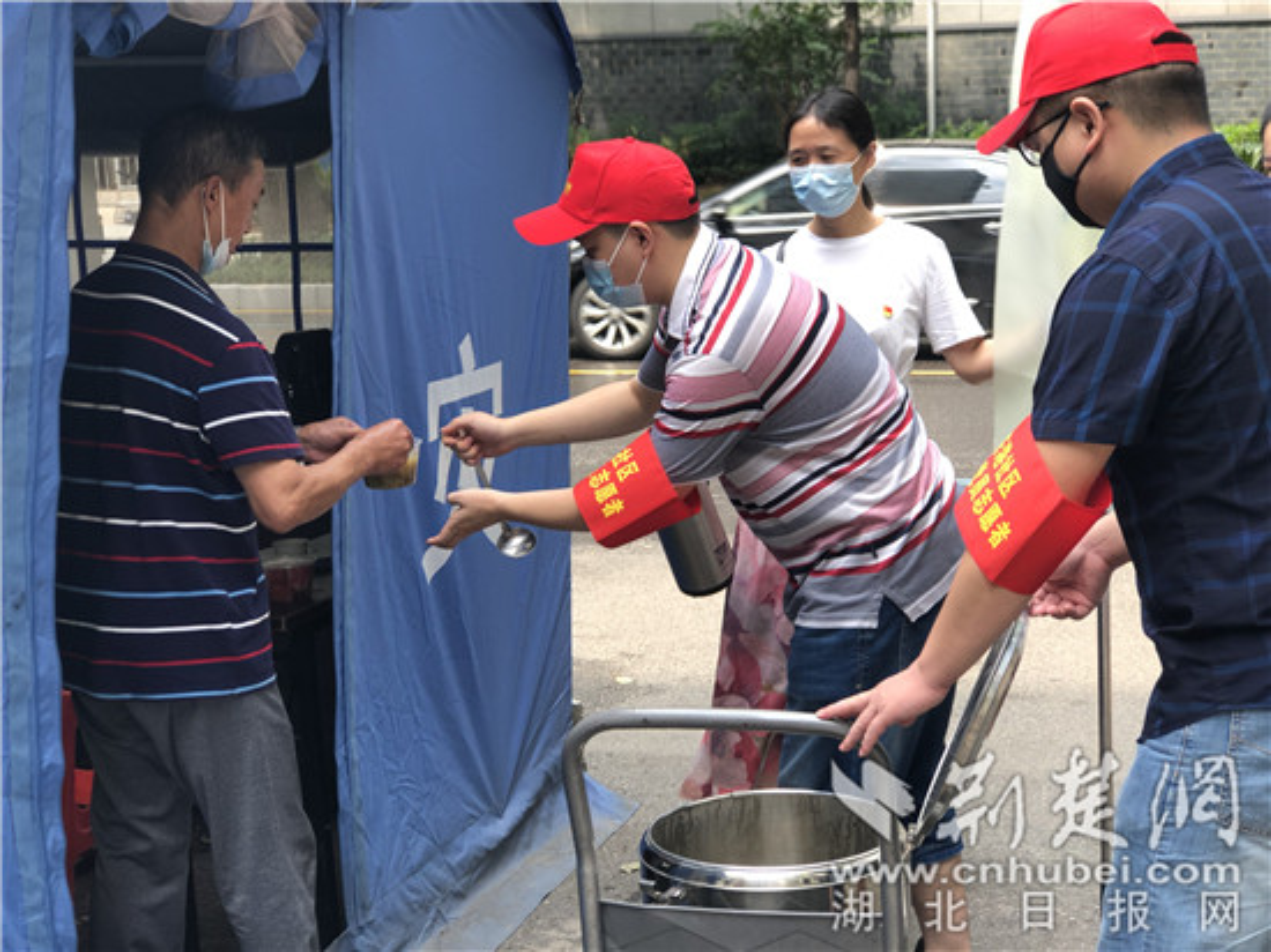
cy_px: 476
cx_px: 636
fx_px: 2092
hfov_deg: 33.8
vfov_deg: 25.6
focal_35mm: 57
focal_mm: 6.6
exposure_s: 1/120
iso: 25
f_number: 2.8
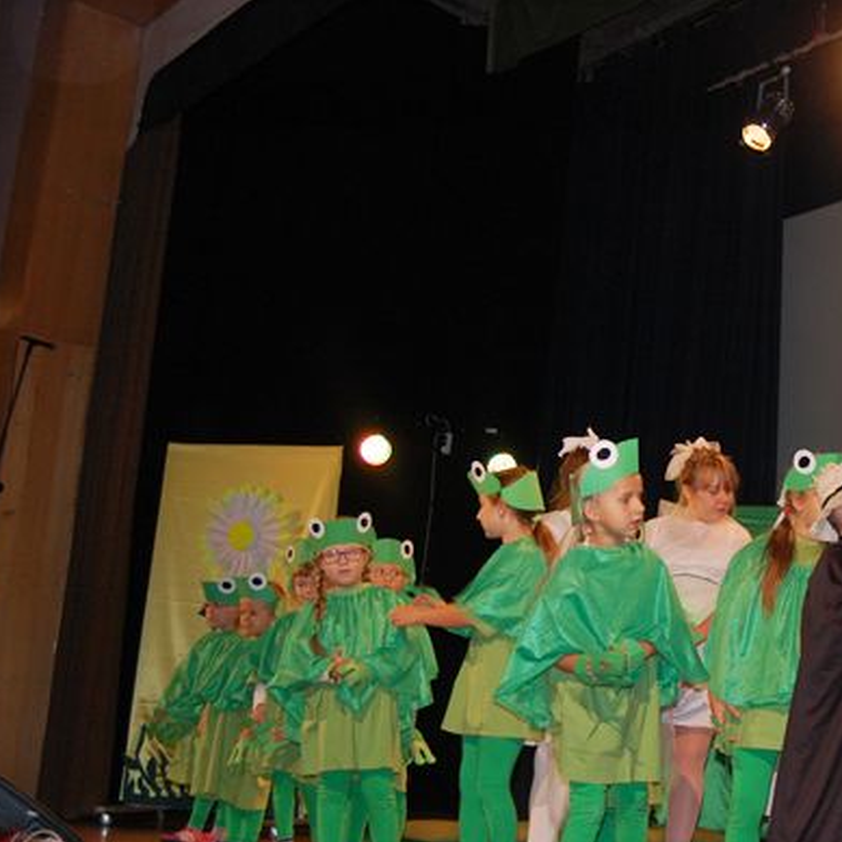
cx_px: 738
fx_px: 1452
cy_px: 499
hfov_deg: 31.0
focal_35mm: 53
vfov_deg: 32.3
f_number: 3.8
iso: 400
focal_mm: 23
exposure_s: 1/60
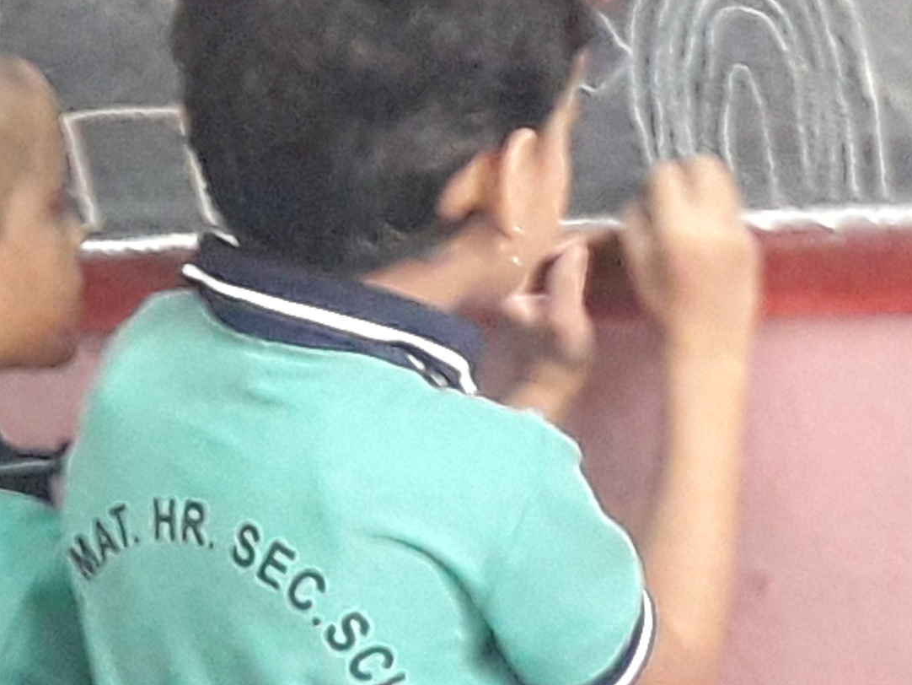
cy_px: 1
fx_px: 2714
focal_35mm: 103
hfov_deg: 16.6
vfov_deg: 14.2
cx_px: -608
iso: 500
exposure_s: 1/20
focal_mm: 3.6
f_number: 1.9
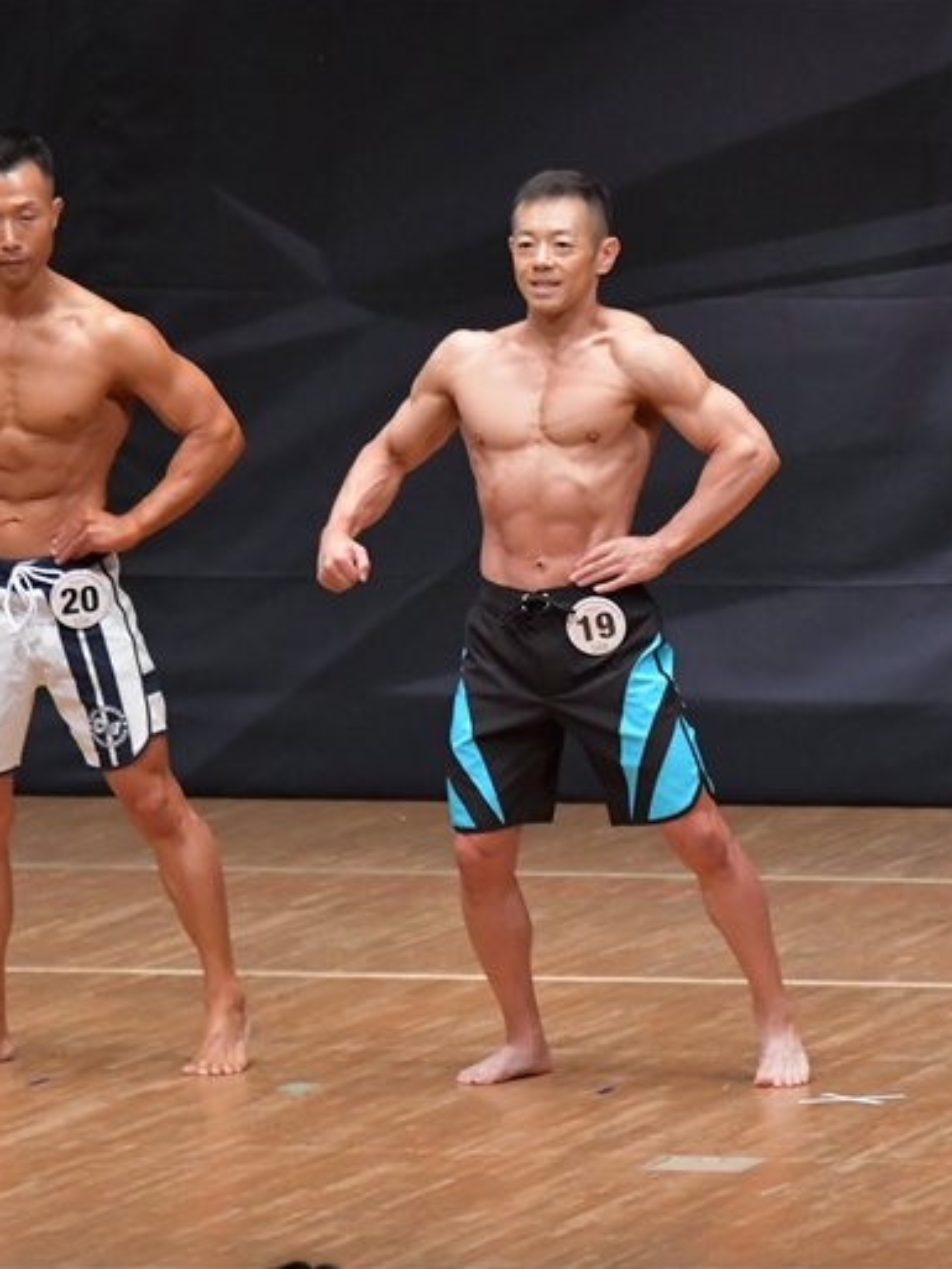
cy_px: 633
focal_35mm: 370
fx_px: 13562
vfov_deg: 5.4
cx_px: 869
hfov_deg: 4.0
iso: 6400
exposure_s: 1/400
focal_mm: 170
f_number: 5.6
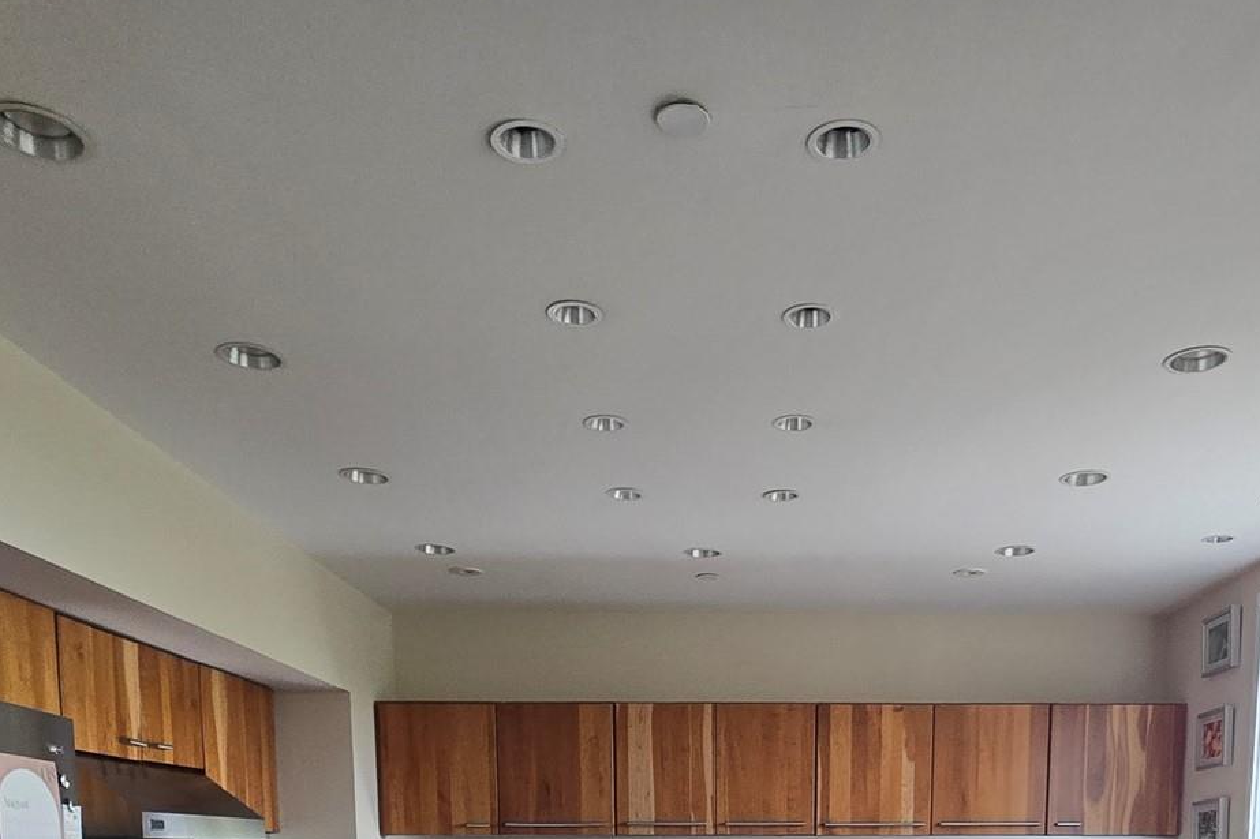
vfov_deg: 34.2
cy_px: 1030
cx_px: 741
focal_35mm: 30
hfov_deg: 61.5
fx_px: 1050
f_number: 2.2
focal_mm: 2.2
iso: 160
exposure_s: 1/60
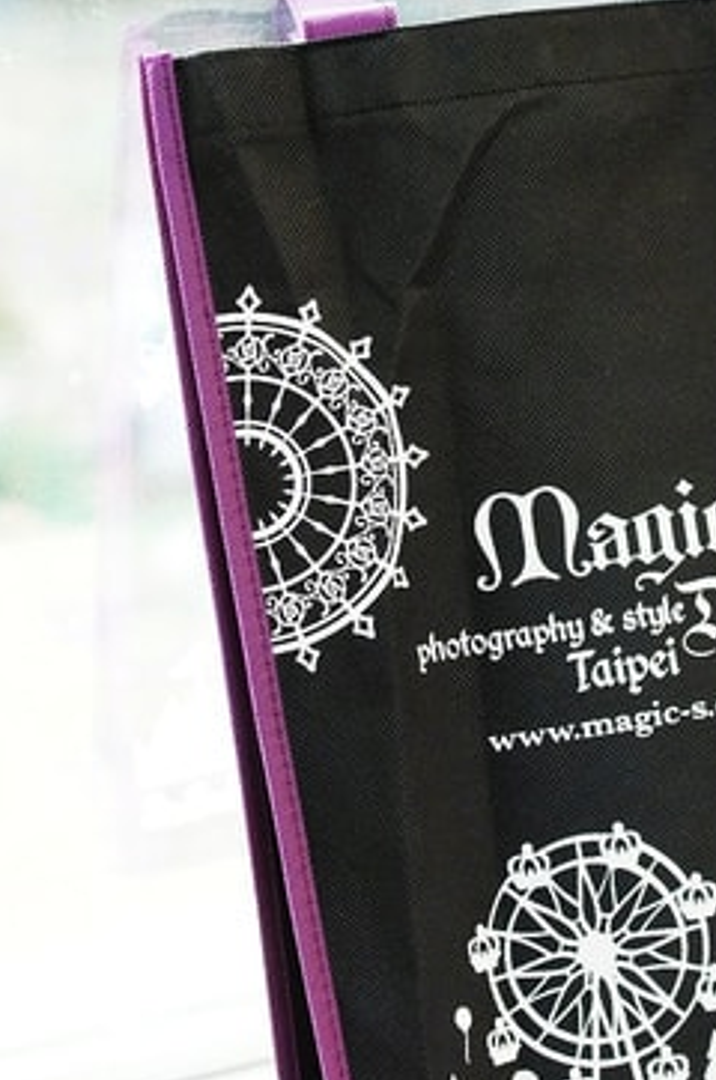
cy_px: 522
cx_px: 631
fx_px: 2782
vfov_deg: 22.0
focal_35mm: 93
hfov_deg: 14.5
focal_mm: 35
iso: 1600
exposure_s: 1/40
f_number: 3.2
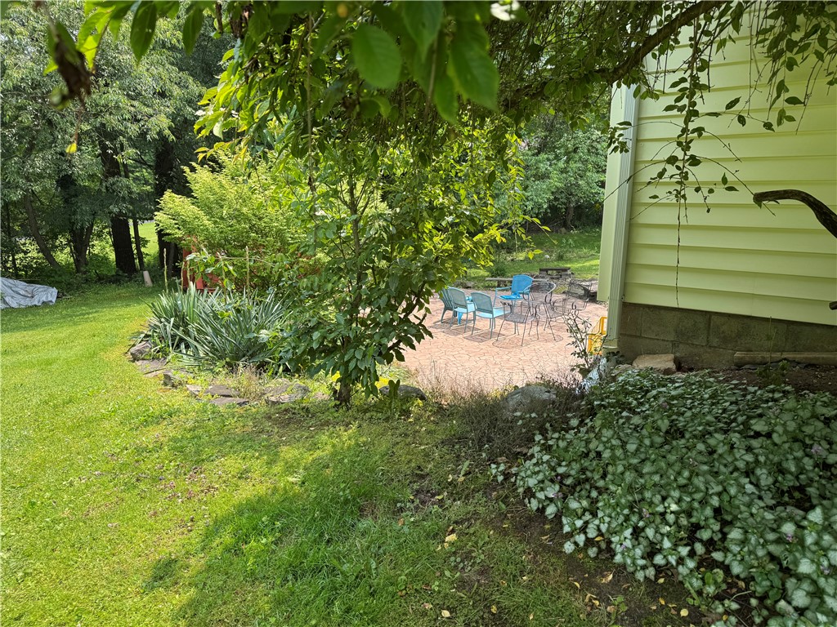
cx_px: 418
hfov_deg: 71.6
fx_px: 580
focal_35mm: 24
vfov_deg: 56.8
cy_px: 314
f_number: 1.78
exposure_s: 1/938
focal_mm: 6.76
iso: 80
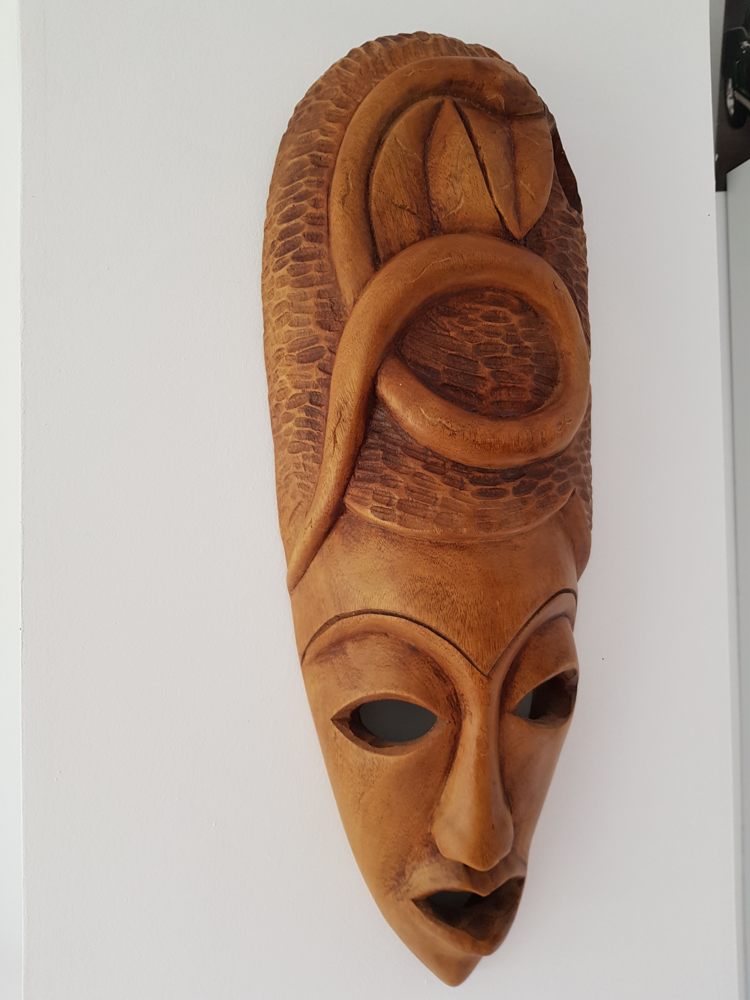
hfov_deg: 53.1
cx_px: 375
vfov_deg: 67.3
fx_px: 751
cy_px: 500
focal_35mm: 26
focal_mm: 4.2
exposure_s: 1/50
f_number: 1.7
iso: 80
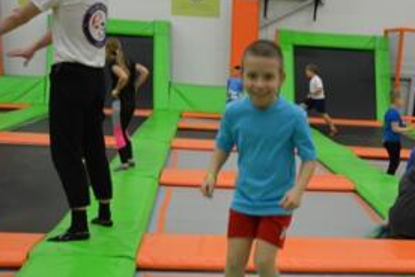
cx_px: 265
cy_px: 242
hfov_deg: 40.0
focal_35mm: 49
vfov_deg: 26.7
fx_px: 565
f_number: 3.5
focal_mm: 18
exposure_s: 1/100
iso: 1600
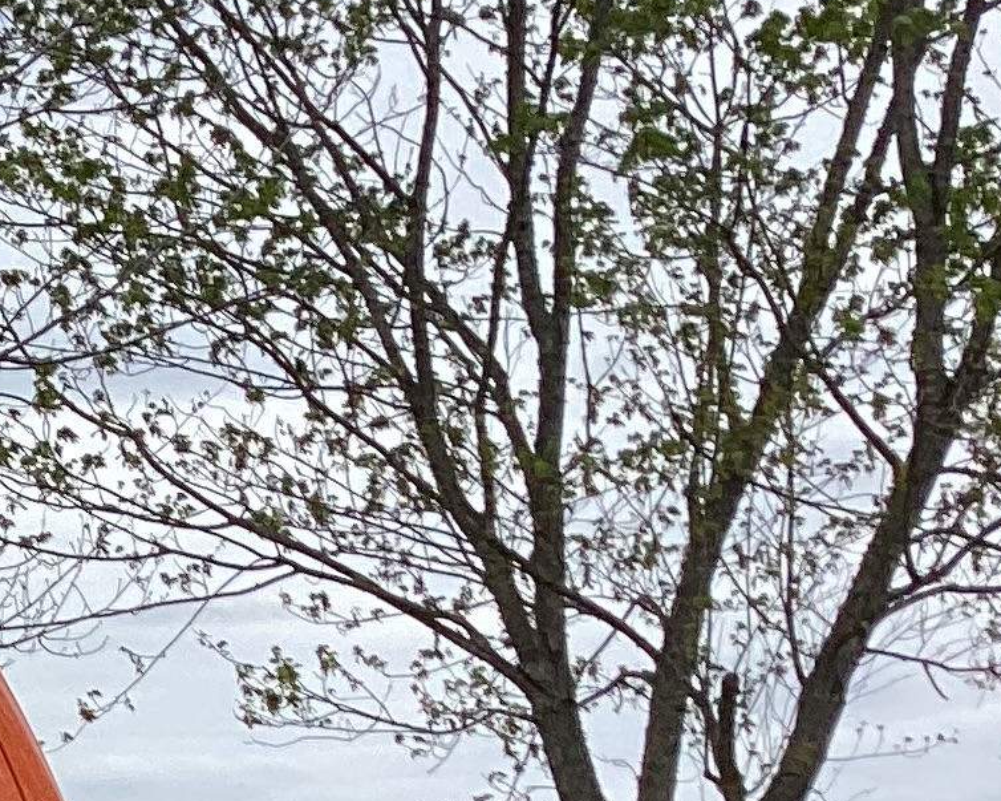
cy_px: 1436
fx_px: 3880
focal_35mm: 131
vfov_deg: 11.0
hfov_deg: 12.8
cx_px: -1020
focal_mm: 3.3
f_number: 2.4
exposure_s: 1/608
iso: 25
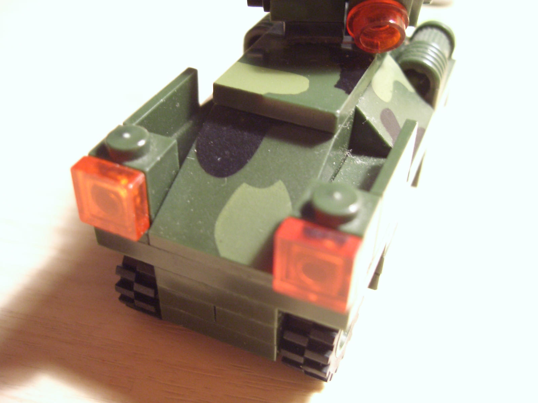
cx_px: 269
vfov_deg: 36.8
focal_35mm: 39
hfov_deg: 47.9
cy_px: 202
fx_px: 606
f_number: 2.8
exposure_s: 1/15
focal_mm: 8
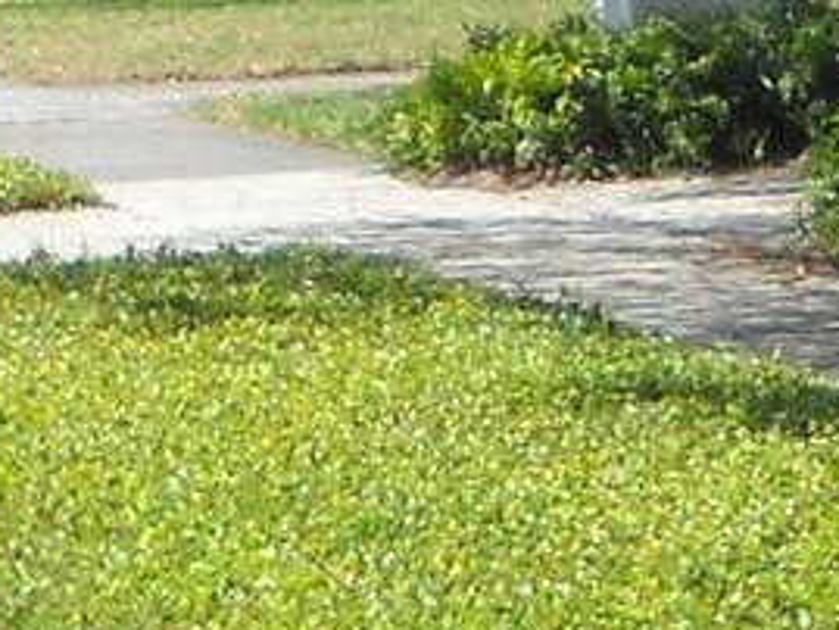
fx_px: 5917
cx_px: -1135
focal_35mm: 244
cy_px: -574
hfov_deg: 7.6
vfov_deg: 6.0
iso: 64
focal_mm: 6.72
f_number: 5.5
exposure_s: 1/192
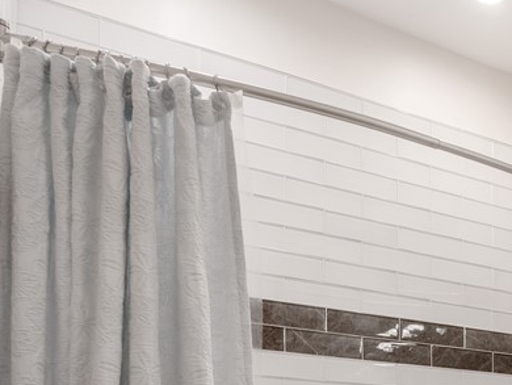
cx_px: 667
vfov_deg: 28.5
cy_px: 495
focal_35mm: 42
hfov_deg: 33.0
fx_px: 622
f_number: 7.1
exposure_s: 1/6
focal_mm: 8
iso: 200
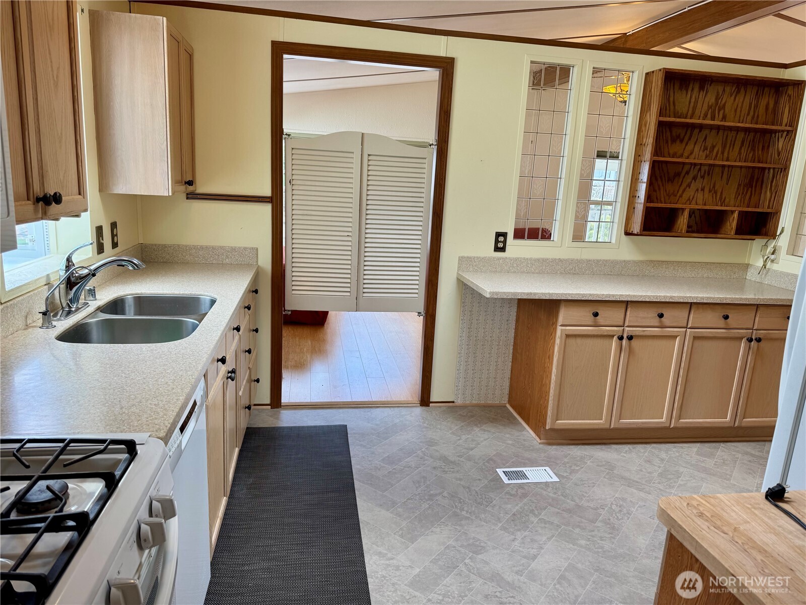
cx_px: 403
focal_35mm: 24
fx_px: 559
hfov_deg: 71.6
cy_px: 302
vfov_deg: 56.8
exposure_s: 1/120
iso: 64
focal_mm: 6.76
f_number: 1.78
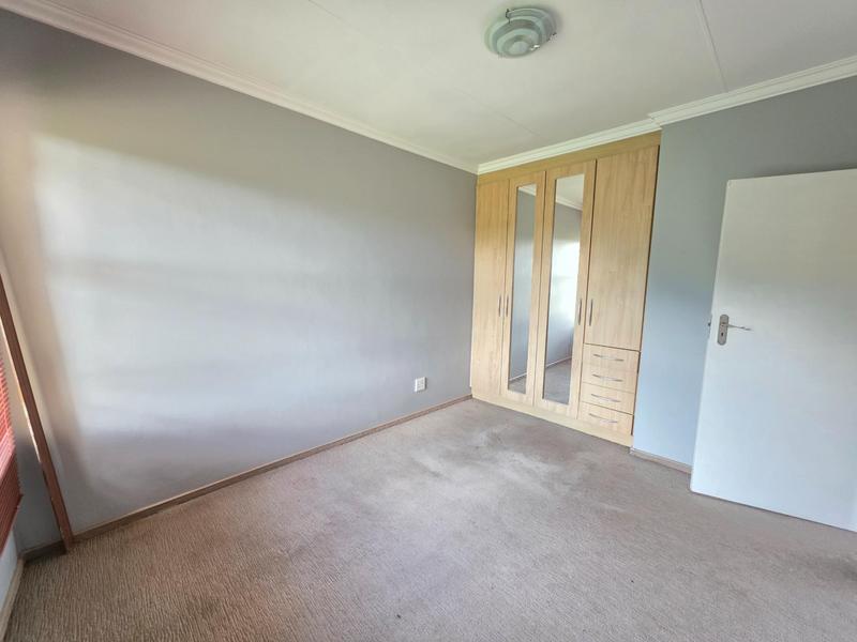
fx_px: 322
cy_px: 321
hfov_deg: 106.2
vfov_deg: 89.9
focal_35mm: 13
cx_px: 428
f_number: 1.9
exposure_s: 1/50
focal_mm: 2.2
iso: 400
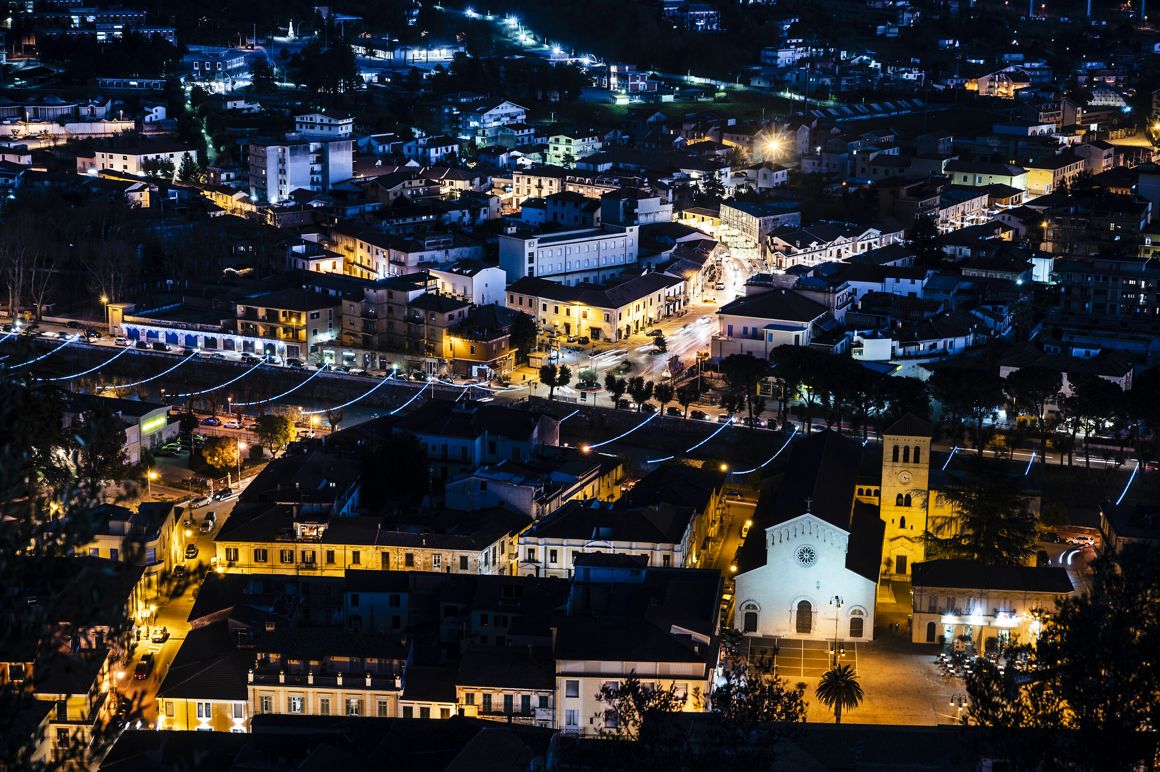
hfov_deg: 32.9
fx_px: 1964
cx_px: 580
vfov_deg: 22.2
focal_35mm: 61
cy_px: 386
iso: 100
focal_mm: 61
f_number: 5.6
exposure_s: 2
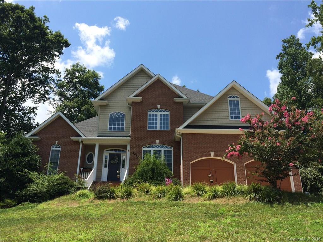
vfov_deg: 48.2
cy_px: 121
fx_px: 271
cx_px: 162
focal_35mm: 29
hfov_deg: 61.7
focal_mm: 4.15
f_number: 2.2
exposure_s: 1/1709
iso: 32
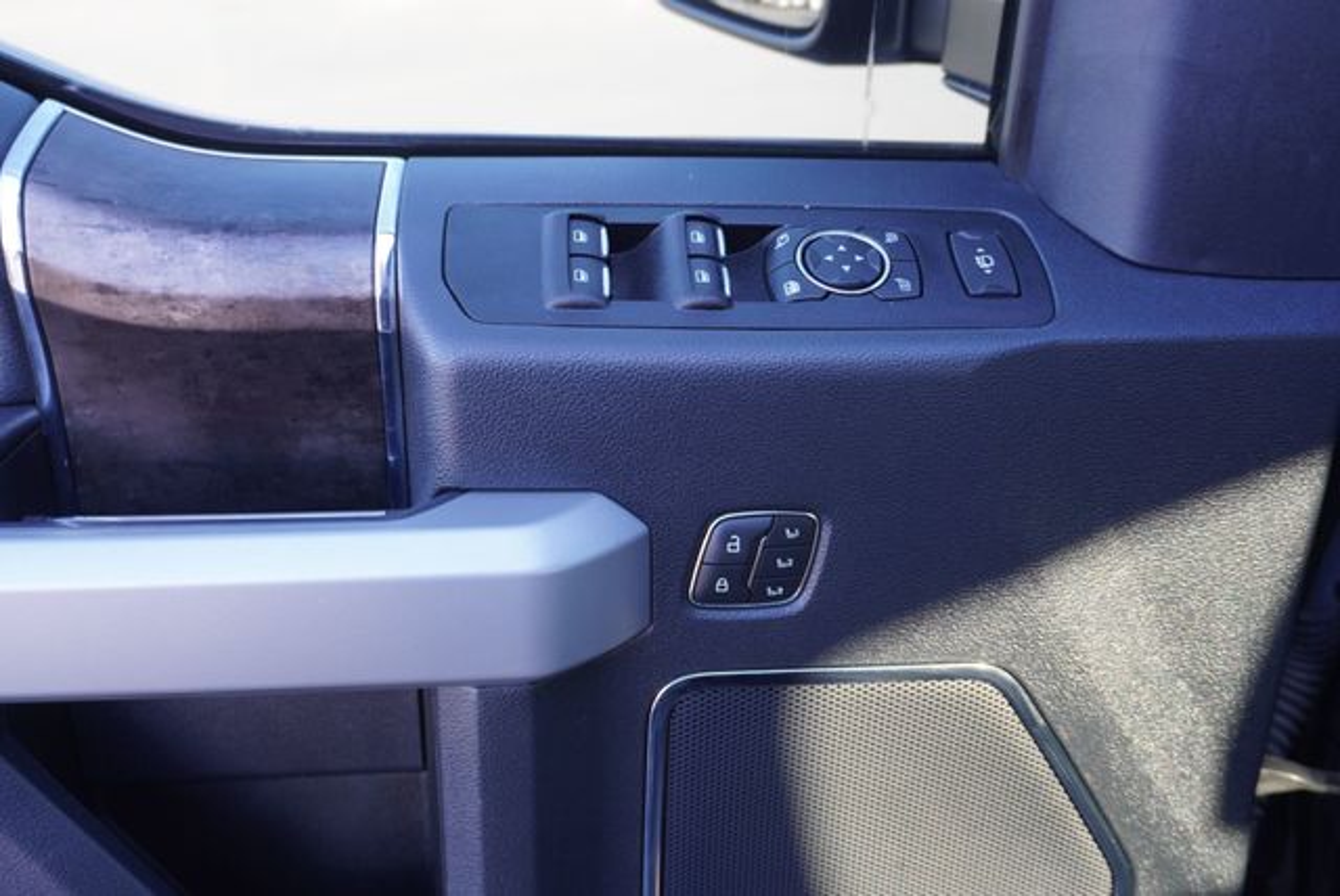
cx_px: 670
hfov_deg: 57.2
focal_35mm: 33
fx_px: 1229
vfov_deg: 40.0
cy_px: 448
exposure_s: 1/60
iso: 250
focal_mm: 22
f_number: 4
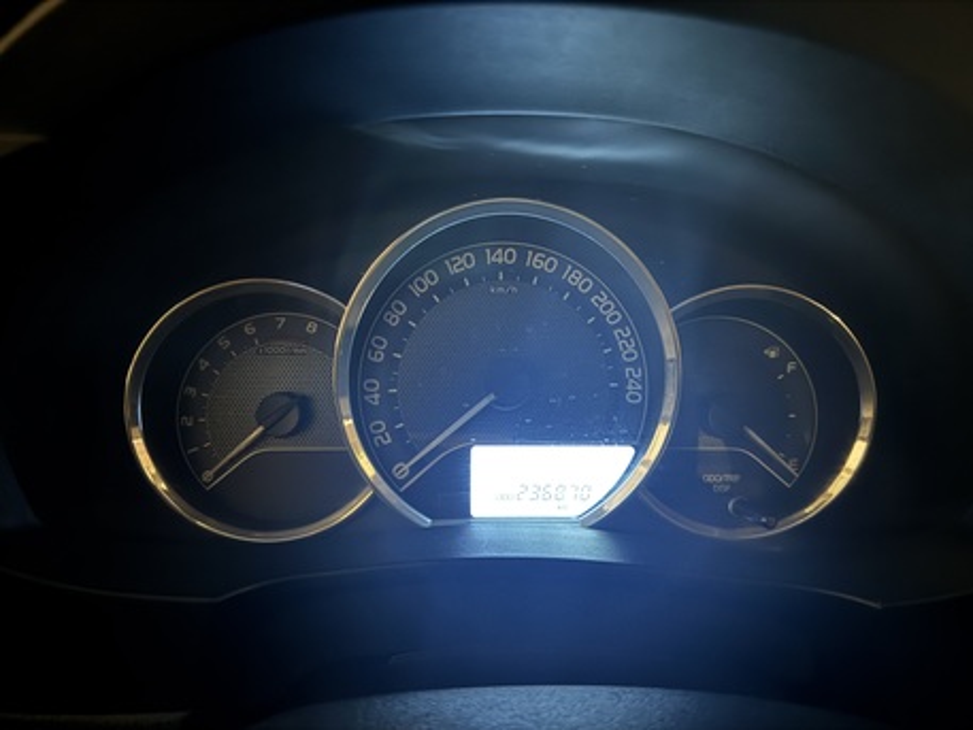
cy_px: 365
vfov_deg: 56.8
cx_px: 486
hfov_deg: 71.6
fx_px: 675
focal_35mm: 24
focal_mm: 6.76
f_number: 1.78
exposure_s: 1/2
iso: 3200
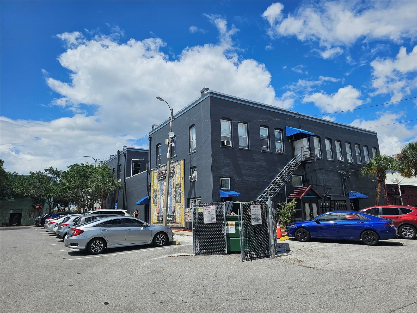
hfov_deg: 73.9
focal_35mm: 23
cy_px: 156
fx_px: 277
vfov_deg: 58.9
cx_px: 208
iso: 10
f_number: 1.7
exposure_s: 1/1529
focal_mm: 6.3
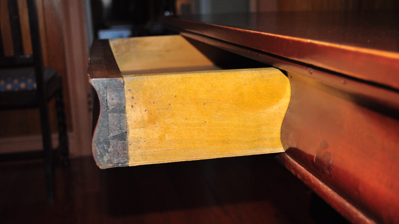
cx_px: 199
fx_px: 466
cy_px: 125
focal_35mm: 44
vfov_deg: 27.1
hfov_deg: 46.4
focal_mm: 28
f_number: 4.5
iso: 1000
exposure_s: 1/125
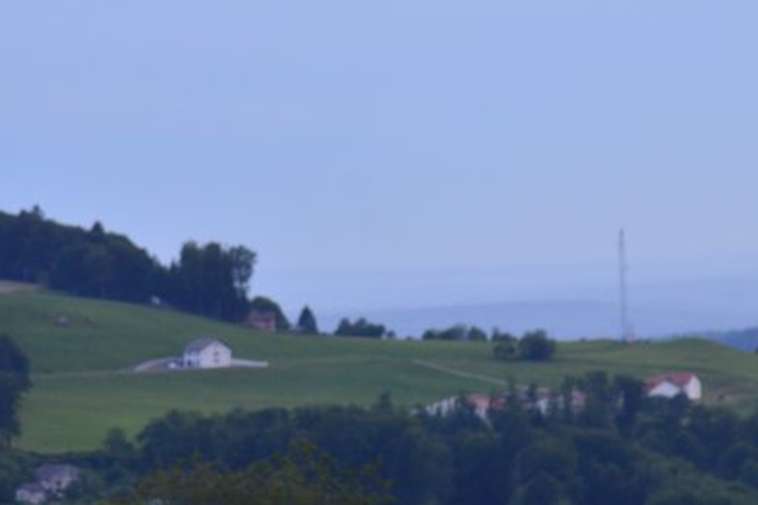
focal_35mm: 254
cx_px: 437
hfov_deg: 8.1
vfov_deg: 5.4
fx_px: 5346
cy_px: 414
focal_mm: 92
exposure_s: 1/125
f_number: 9
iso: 560
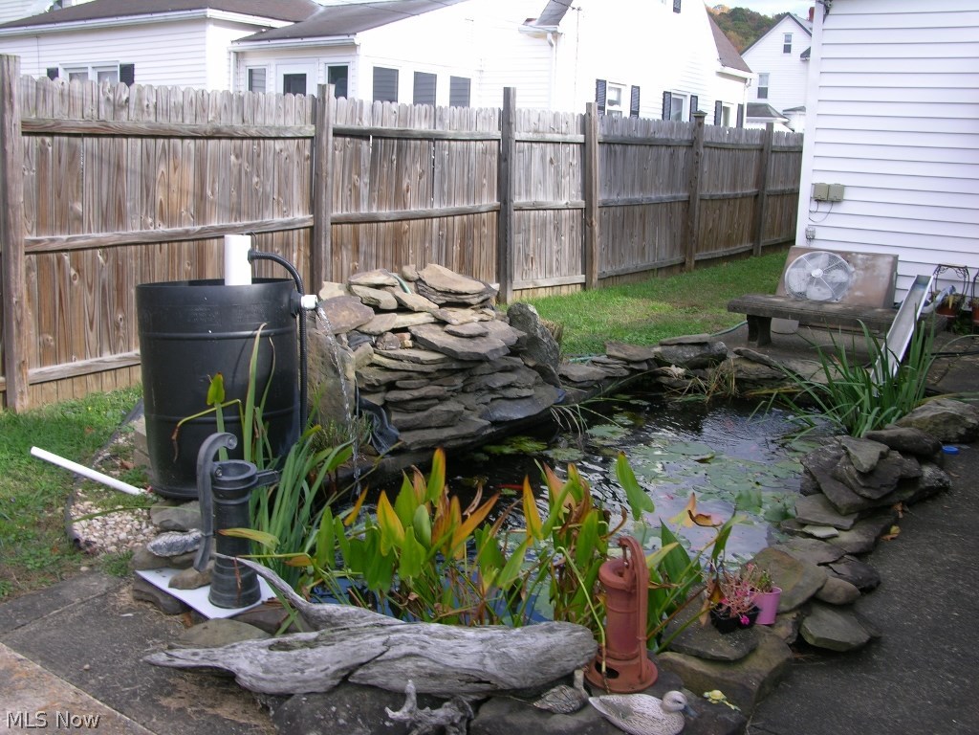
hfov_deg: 52.6
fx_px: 990
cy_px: 368
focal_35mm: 35
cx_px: 490
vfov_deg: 40.7
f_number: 4.5
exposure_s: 1/105
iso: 50
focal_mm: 8.9
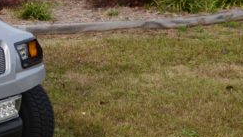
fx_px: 1212
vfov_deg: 6.4
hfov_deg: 11.0
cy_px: -44
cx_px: -138
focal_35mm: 188
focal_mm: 38
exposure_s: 1/250
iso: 125
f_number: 8
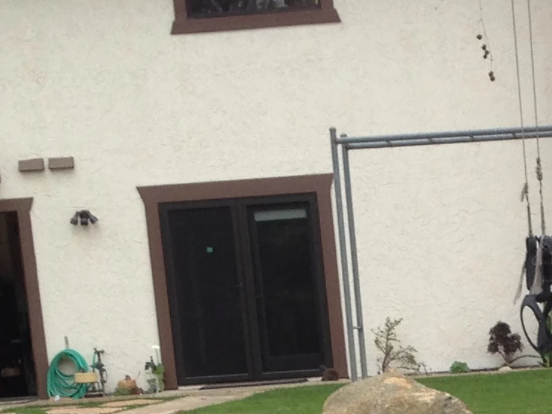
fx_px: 2312
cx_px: 509
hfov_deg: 13.5
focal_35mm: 145
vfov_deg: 9.8
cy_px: 694
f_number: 2.4
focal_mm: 4.12
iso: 50
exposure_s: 1/374
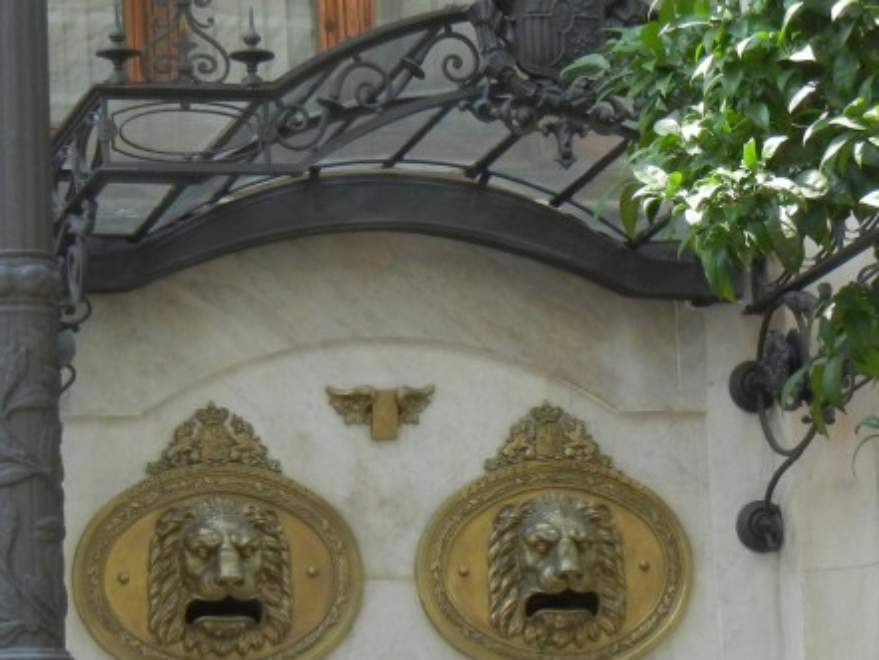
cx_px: 538
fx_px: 4013
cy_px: 479
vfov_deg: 9.4
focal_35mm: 158
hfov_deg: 12.5
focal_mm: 12.2
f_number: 4.1
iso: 301
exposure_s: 1/250
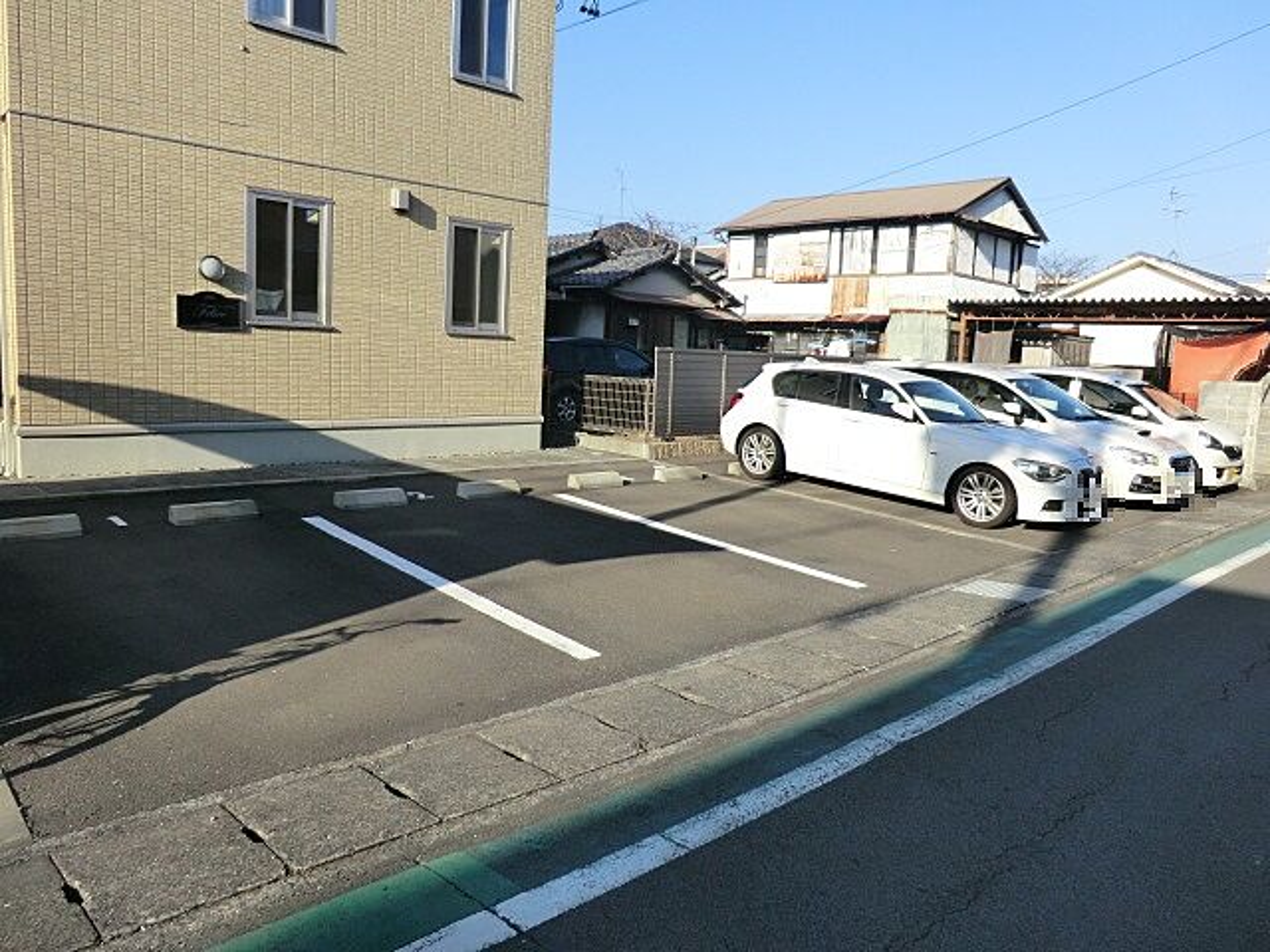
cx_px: 635
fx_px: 881
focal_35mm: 24
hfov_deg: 71.6
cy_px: 476
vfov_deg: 56.8
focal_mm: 4.3
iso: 80
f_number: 3.2
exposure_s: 1/800
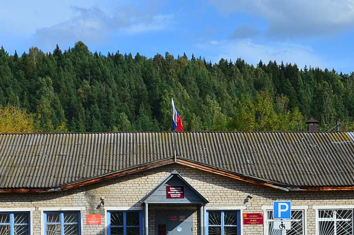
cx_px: 172
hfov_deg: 20.4
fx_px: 981
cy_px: 223
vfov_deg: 13.5
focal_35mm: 100
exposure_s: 1/500
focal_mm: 34
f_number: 11
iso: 400
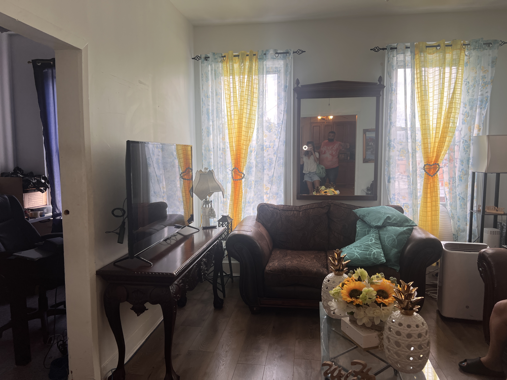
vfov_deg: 53.1
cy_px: 190
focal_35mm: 26
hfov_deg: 67.3
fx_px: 381
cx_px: 254
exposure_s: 1/254
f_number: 1.5
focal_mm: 5.7
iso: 40
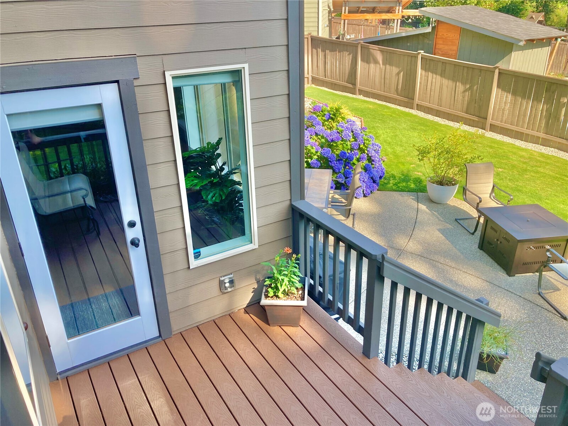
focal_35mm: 28
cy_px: 213
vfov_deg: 49.7
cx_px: 284
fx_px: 459
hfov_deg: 63.4
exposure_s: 1/203
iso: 20
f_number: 1.8
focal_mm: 3.99
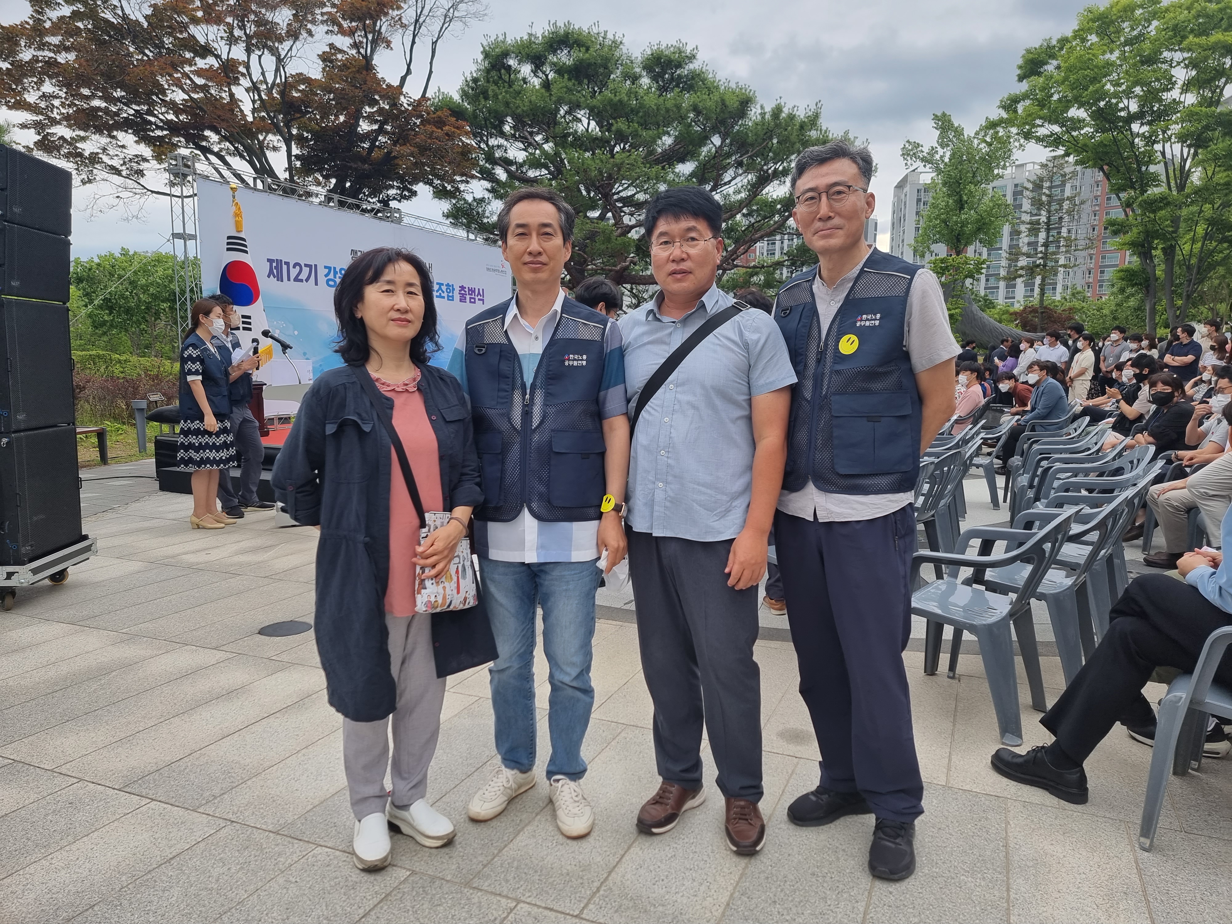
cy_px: 462
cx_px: 616
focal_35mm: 24
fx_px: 854
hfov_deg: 71.6
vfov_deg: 56.8
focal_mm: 6.7
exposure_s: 1/120
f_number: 1.8
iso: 50
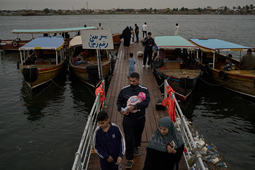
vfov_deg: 37.8
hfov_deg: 54.4
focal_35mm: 35
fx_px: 248
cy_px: 85
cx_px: 128
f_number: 10
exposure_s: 1/640
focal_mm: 35
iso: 800
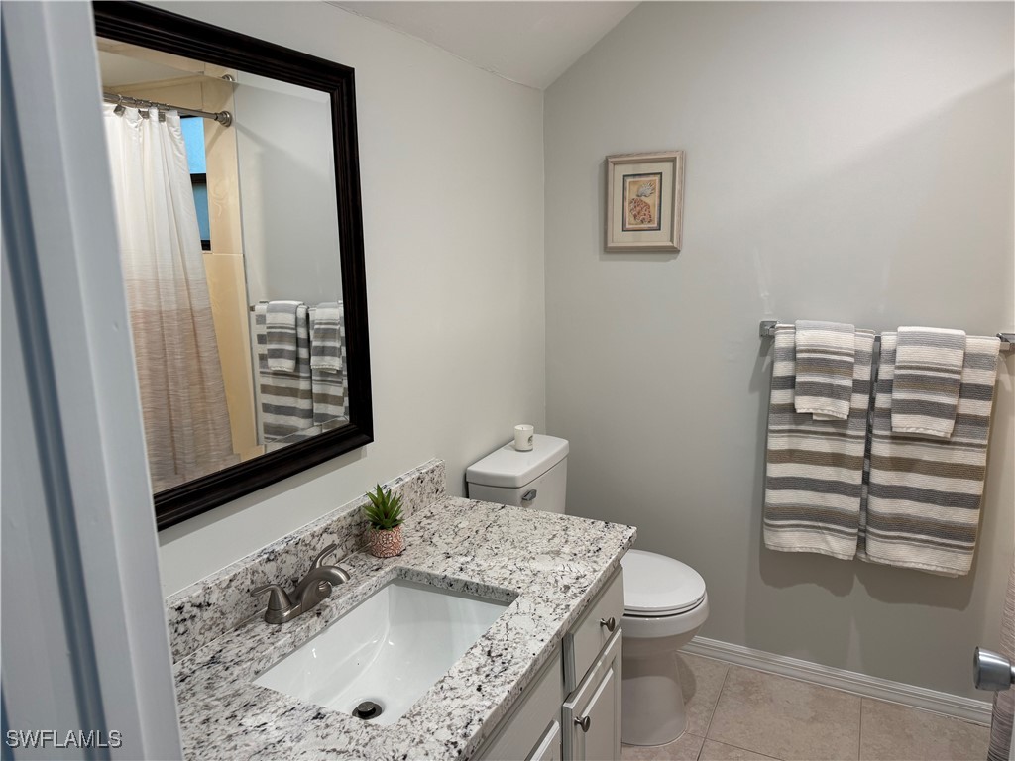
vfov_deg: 56.8
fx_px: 704
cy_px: 380
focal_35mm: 24
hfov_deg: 71.6
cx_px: 508
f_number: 1.78
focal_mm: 6.76
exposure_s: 1/112
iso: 125
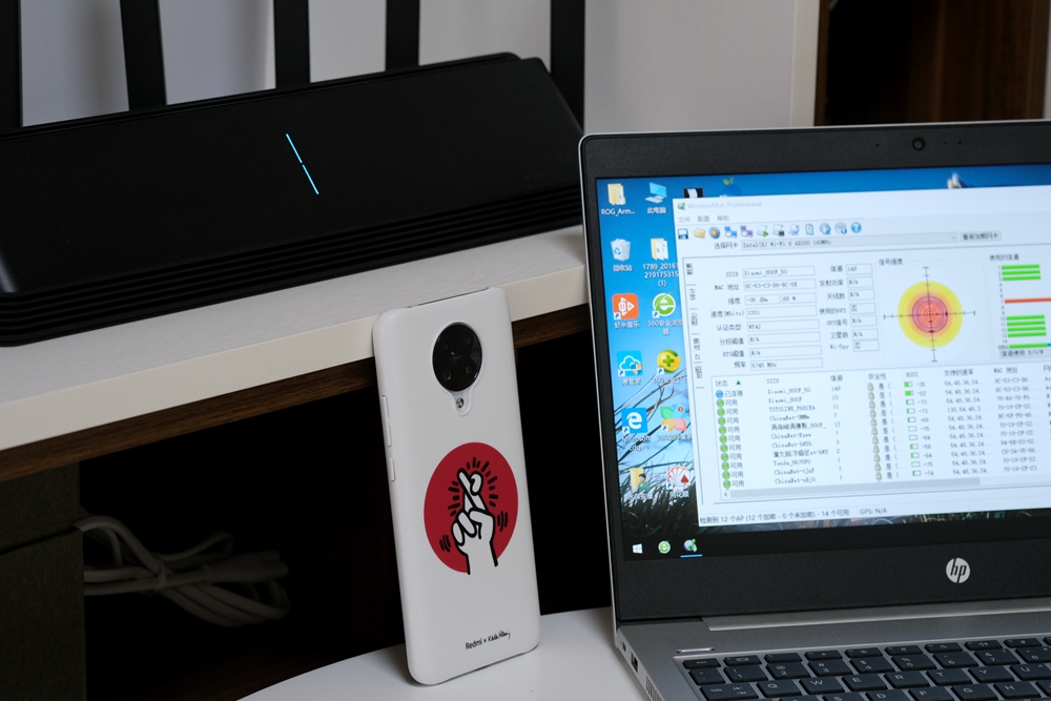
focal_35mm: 90
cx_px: 526
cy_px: 350
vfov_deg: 15.2
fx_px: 2628
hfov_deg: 22.6
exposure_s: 1/80
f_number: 5
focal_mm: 60
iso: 1250
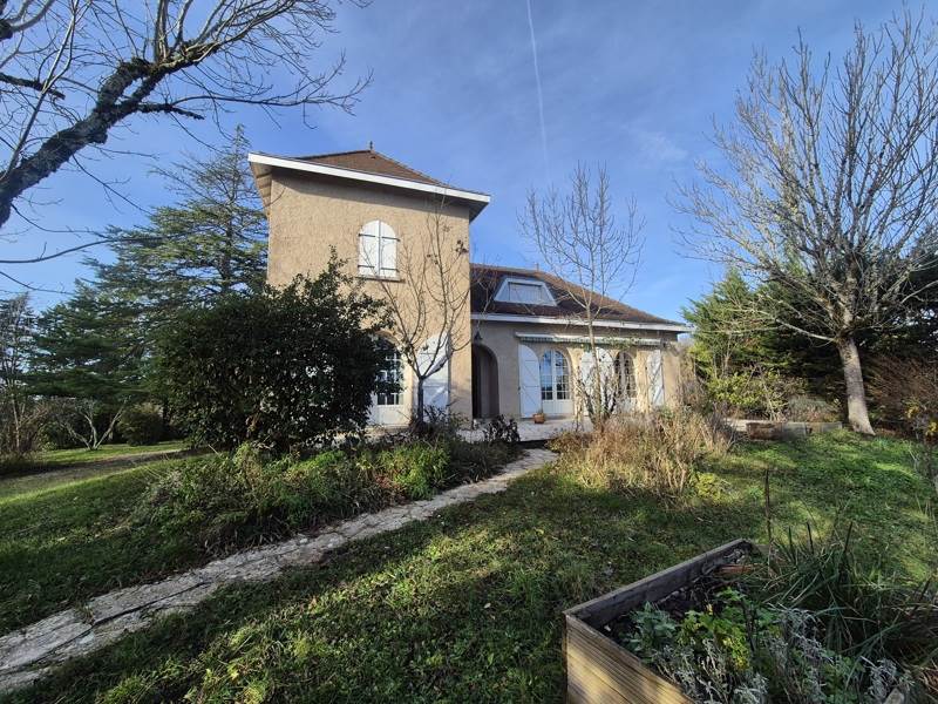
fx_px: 352
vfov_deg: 89.9
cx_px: 469
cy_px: 352
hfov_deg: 106.2
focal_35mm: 13
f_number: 2.2
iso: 50
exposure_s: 1/970
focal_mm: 2.2
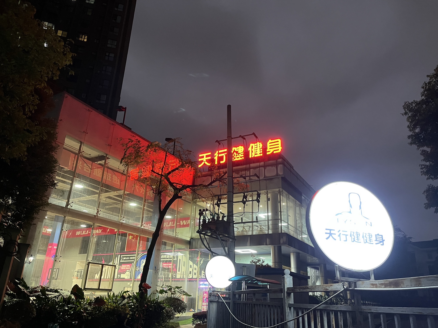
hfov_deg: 67.3
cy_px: 164
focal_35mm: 26
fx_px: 329
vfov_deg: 53.1
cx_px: 219
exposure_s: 1/33
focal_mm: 5.1
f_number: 1.6
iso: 400
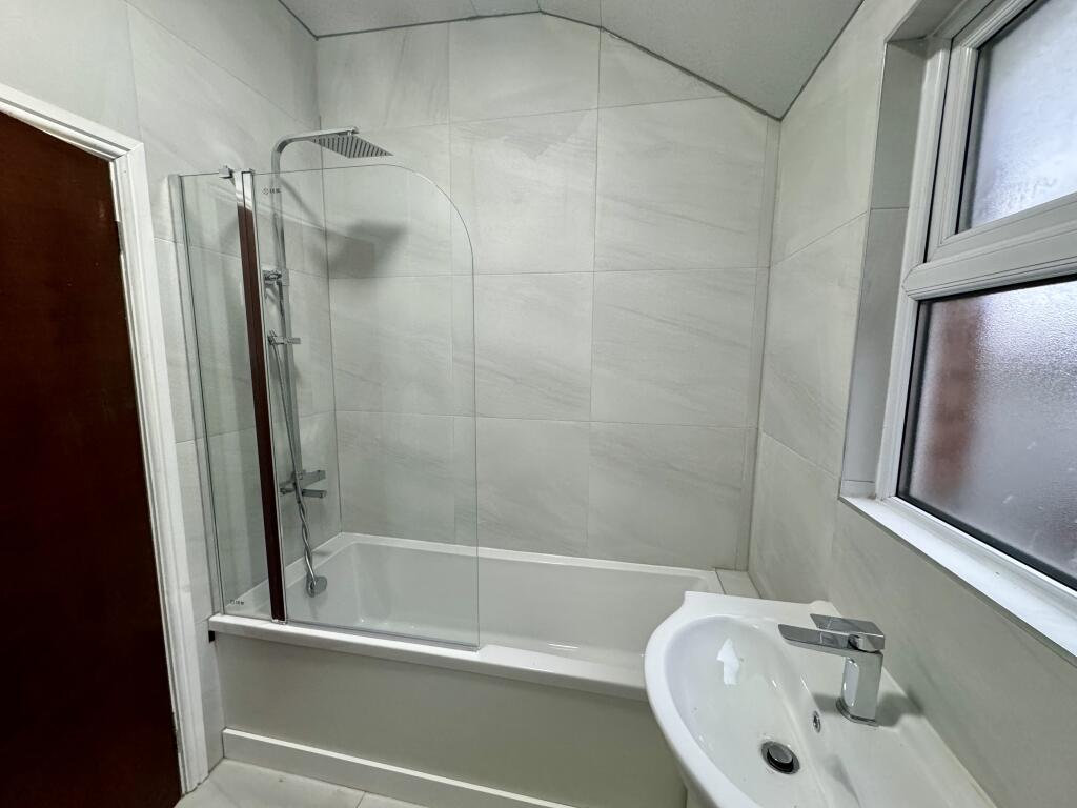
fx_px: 436
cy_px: 404
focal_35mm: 14
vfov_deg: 85.7
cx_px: 538
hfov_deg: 102.1
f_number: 2.2
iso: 320
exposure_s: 1/100
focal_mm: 2.22
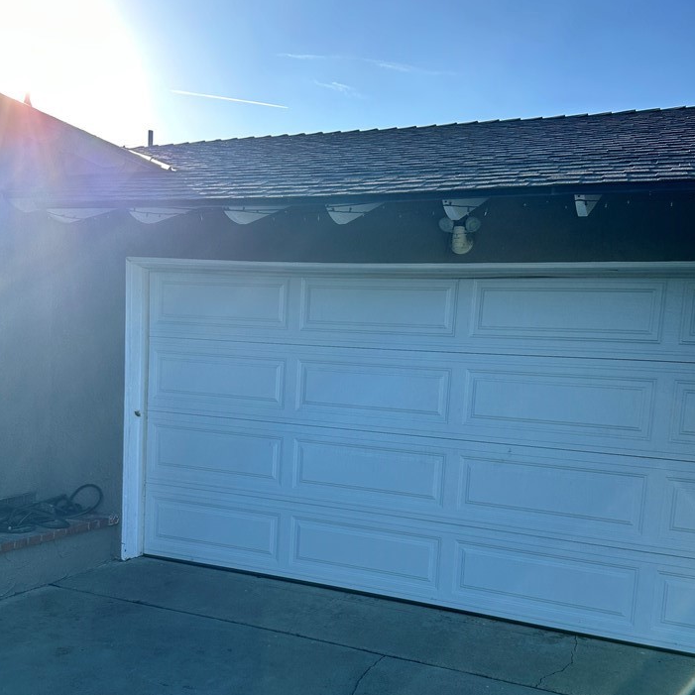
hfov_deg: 52.5
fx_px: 704
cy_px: 440
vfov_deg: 51.9
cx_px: 364
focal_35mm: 31
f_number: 1.78
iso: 80
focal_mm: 6.86
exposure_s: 1/1751
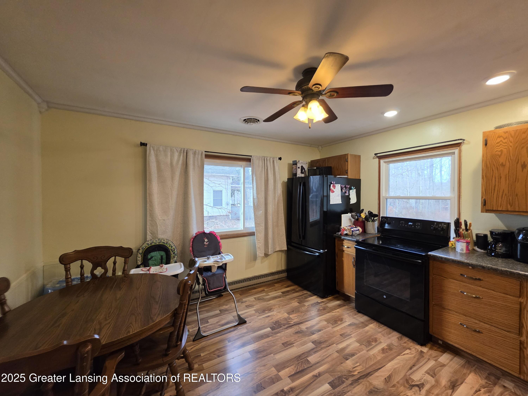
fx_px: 198
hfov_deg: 106.2
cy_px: 198
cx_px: 264
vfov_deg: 89.9
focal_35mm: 13
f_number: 1.9
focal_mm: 2.2
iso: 250
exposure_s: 1/120
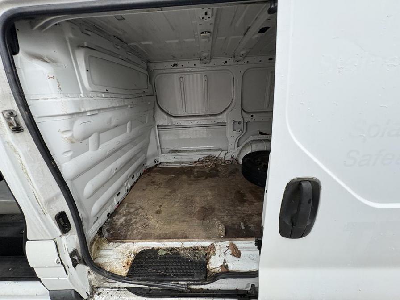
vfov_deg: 85.7
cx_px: 200
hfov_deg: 102.1
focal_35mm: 14
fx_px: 162
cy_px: 150
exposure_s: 1/99
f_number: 2.2
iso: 200
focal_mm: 2.22
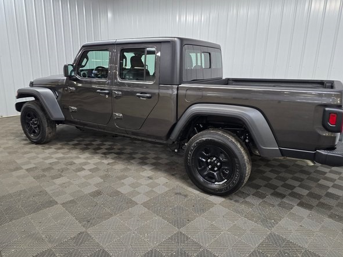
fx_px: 248
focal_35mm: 25
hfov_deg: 69.4
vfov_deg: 54.9
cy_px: 127
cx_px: 176
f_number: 1.7
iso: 320
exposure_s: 1/120
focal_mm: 6.3
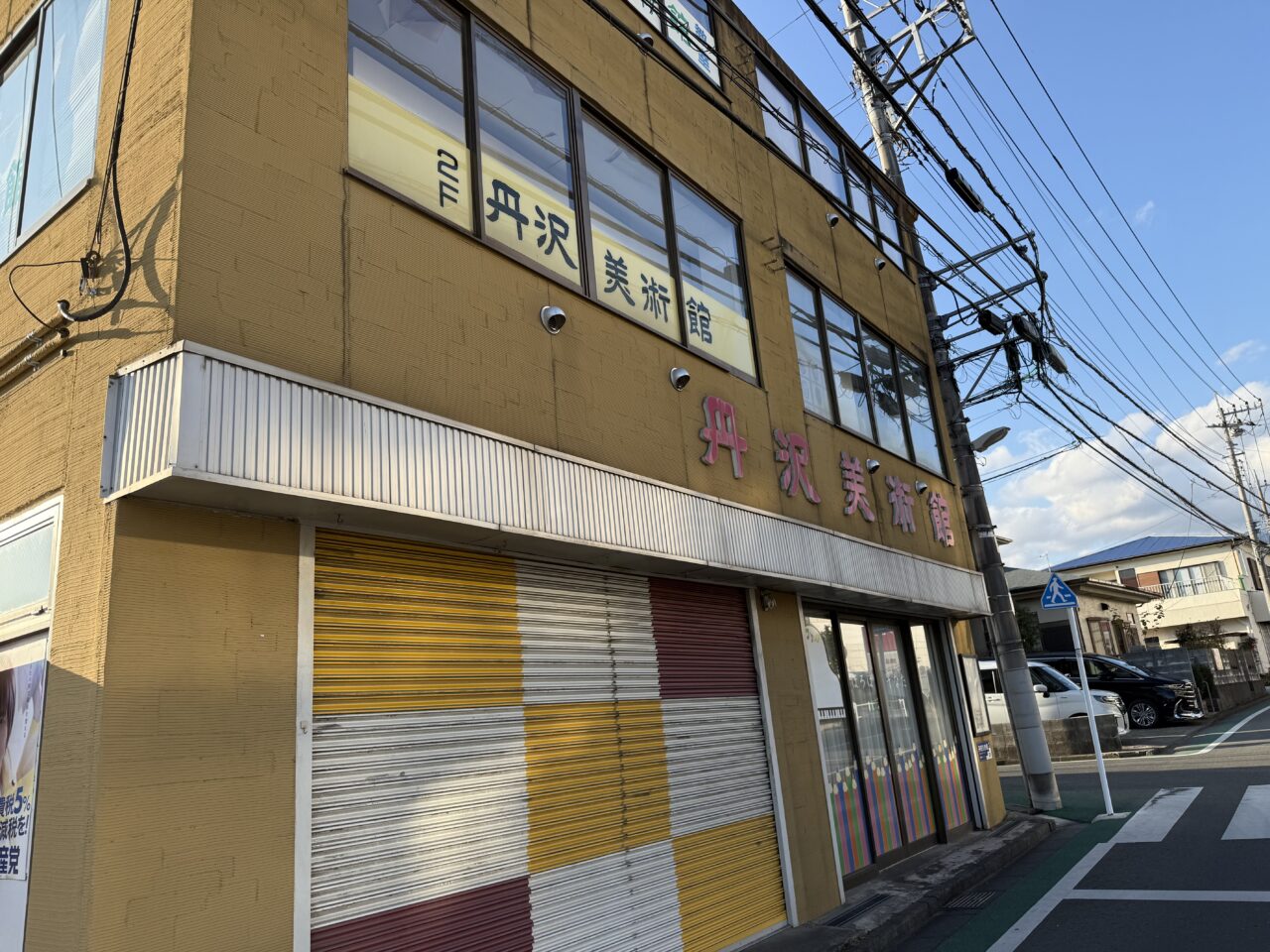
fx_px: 881
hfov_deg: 71.6
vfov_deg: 56.8
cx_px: 635
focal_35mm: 24
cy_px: 476
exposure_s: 1/1770
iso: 80
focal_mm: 6.76
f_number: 1.78
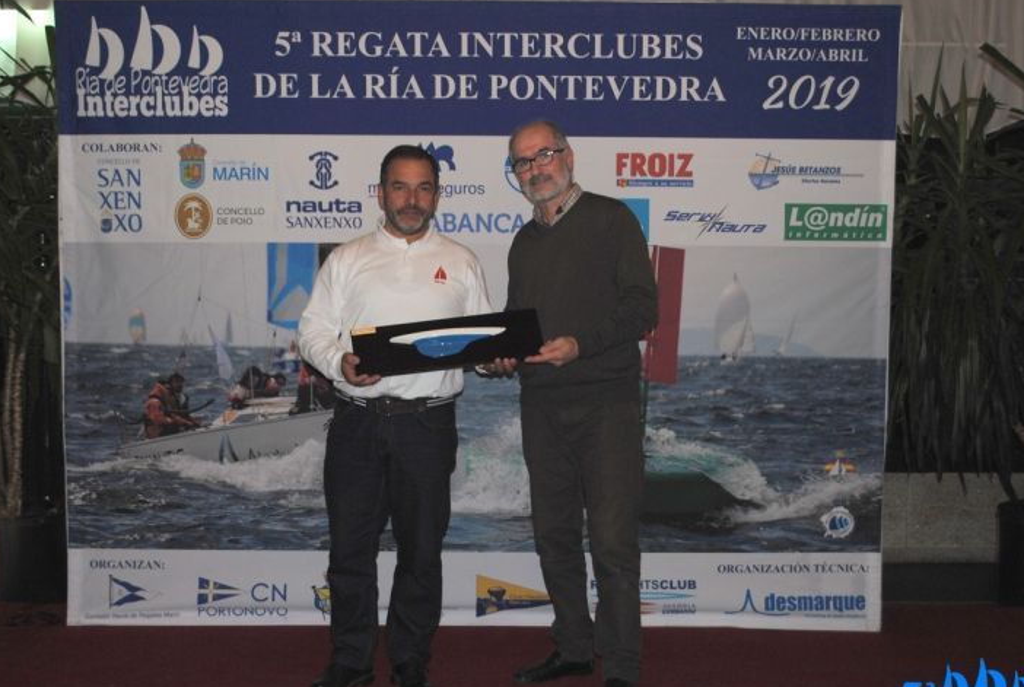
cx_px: 476
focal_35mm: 50
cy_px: 373
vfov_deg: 27.3
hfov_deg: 39.8
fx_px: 1413
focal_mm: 29
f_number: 4.5
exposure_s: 1/60
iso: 200
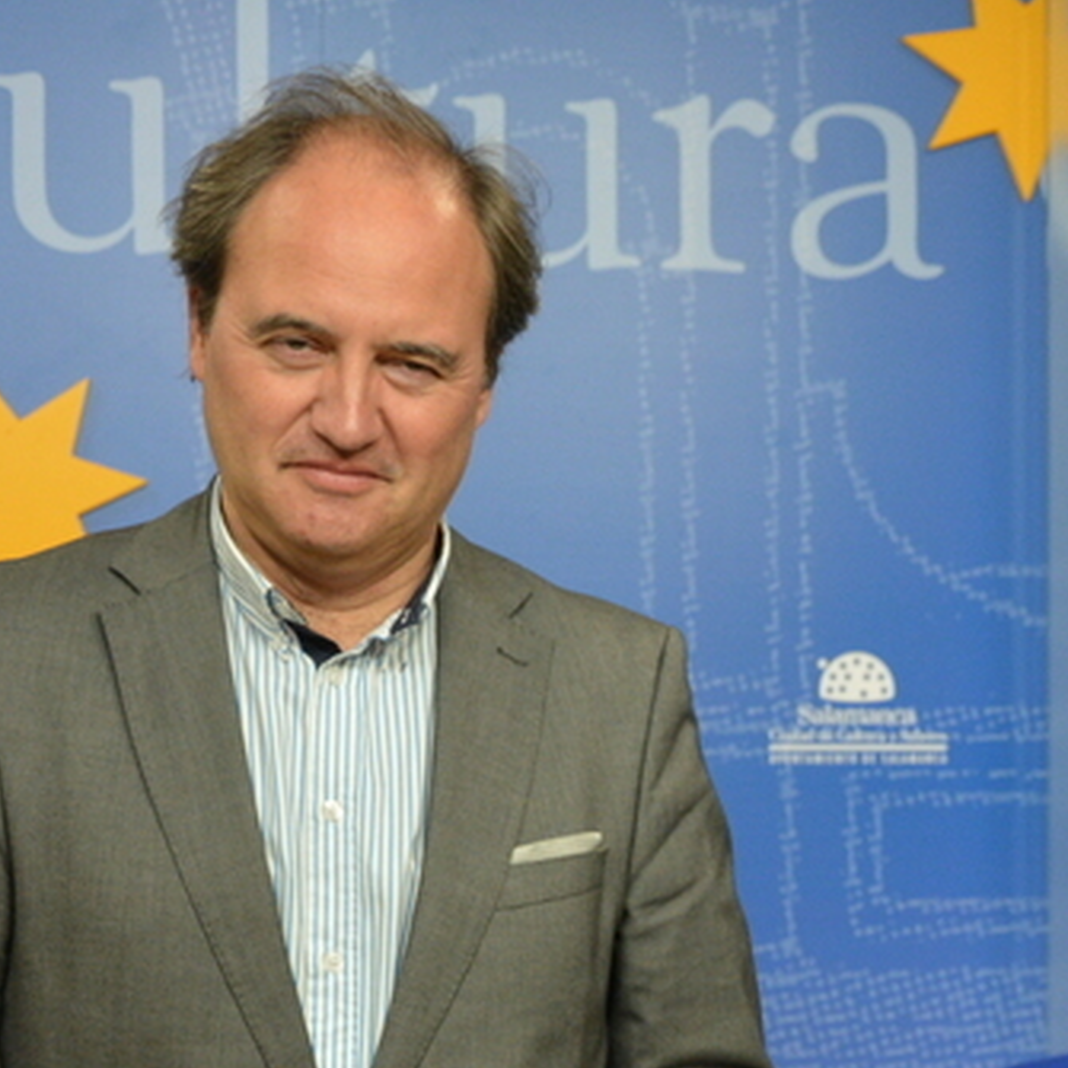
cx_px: 979
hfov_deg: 18.2
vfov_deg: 18.2
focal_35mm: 94
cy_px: 952
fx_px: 3281
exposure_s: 1/90
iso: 1100
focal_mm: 26
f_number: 4
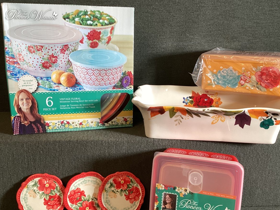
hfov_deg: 46.8
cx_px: 139
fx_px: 324
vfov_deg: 35.9
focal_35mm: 40
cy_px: 120
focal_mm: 3.3
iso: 160
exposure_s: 1/60
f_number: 2.4
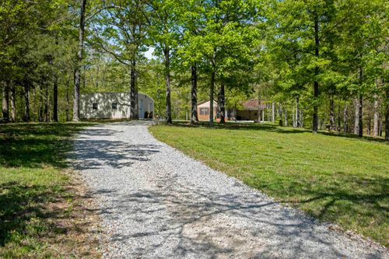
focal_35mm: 35
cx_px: 194
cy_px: 130
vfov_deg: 37.8
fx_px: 378
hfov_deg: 54.5
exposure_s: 1/800
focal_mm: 35
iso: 100
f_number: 5.6
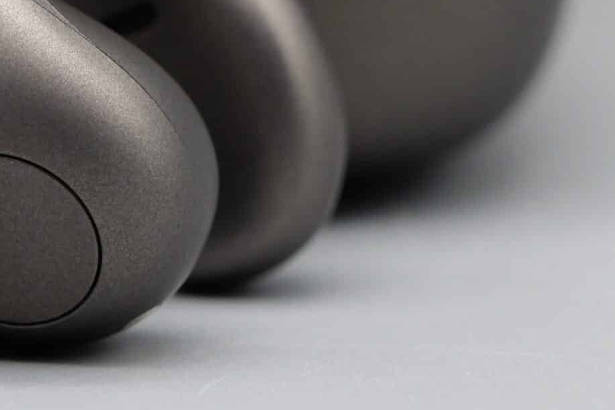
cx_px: -57
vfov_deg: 1.4
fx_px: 16823
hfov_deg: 2.1
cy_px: 204
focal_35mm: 985
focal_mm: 300
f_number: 8
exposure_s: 1/320
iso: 2500
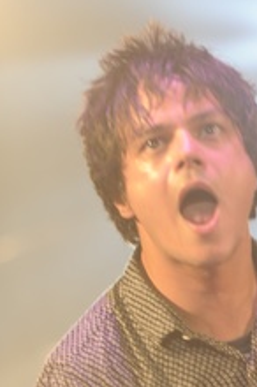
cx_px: 299
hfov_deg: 2.9
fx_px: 5113
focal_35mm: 476
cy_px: 298
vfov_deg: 4.3
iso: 800
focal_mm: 200
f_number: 4
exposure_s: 1/200
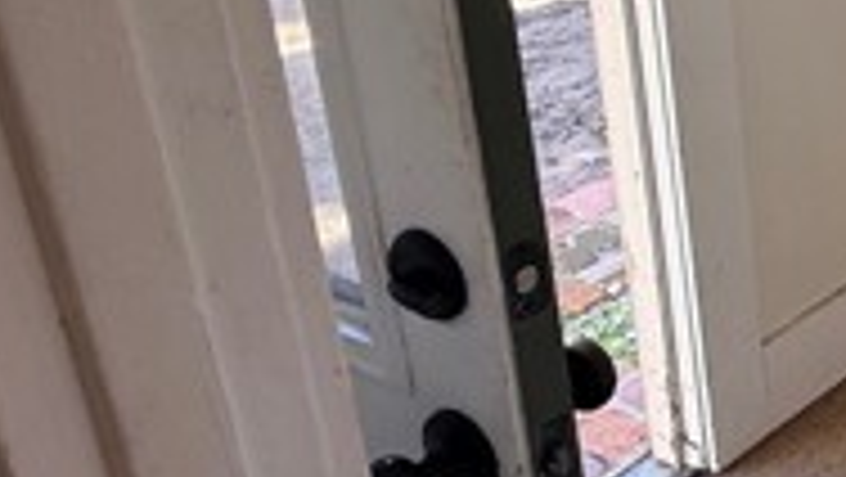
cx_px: 1233
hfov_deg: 28.2
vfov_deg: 21.9
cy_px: -45
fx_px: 1167
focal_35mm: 52
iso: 80
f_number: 2.2
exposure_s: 1/120
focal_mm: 2.22
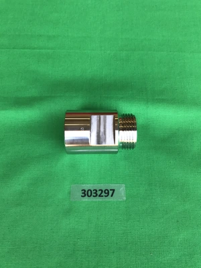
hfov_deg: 49.7
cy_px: 134
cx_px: 100
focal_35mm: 28
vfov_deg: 63.4
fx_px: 217
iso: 40
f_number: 1.8
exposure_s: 1/120
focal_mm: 3.99
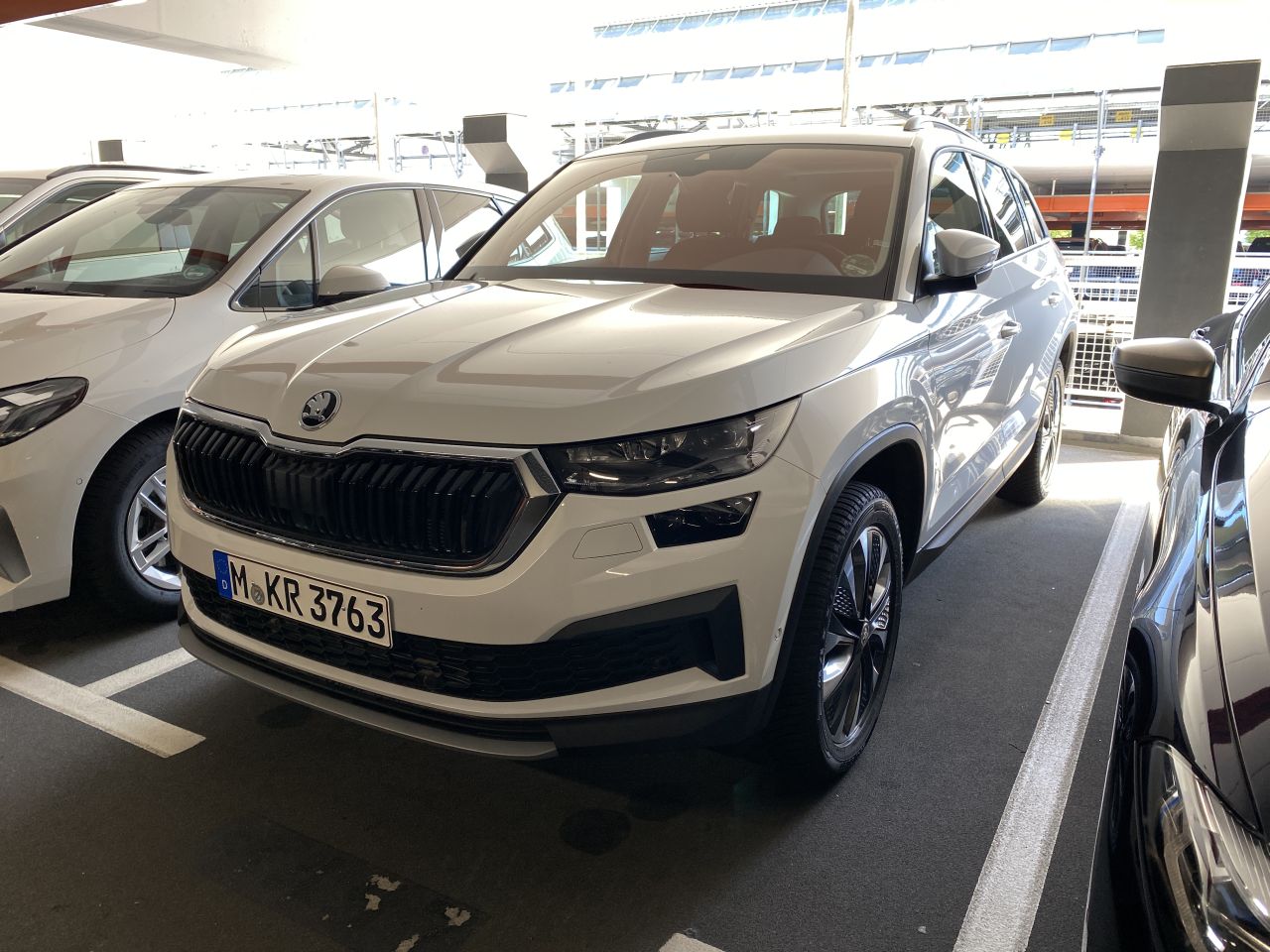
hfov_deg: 67.3
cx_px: 635
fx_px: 954
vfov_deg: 53.1
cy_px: 476
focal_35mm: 26
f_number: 1.8
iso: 50
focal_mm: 4.25
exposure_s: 1/100
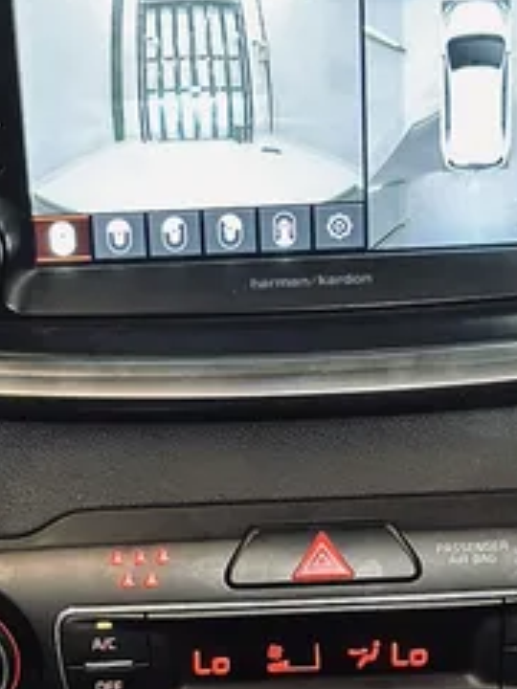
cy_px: 864
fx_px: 2868
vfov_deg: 13.3
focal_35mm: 144
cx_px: 233
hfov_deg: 10.3
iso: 200
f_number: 1.78
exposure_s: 1/50
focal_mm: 6.86
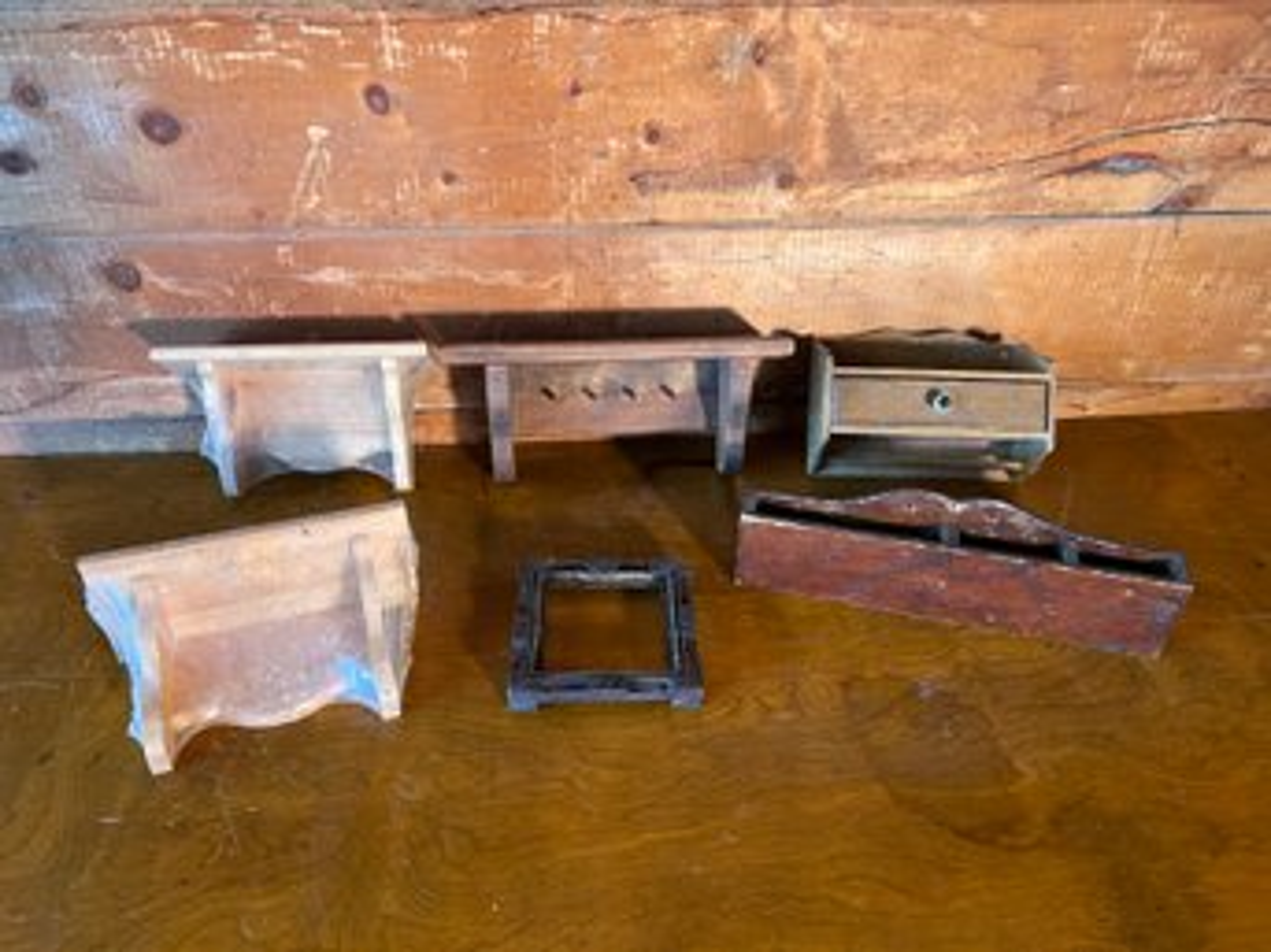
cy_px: 476
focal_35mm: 26
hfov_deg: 67.3
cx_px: 636
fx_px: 954
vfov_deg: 53.0
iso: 200
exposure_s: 1/60
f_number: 1.5
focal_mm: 5.7
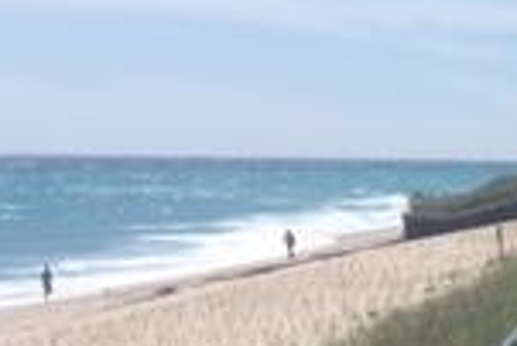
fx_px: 1840
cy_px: 421
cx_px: 1055
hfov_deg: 13.5
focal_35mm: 128
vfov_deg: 10.5
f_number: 2.2
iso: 32
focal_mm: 4.15
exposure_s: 1/3597
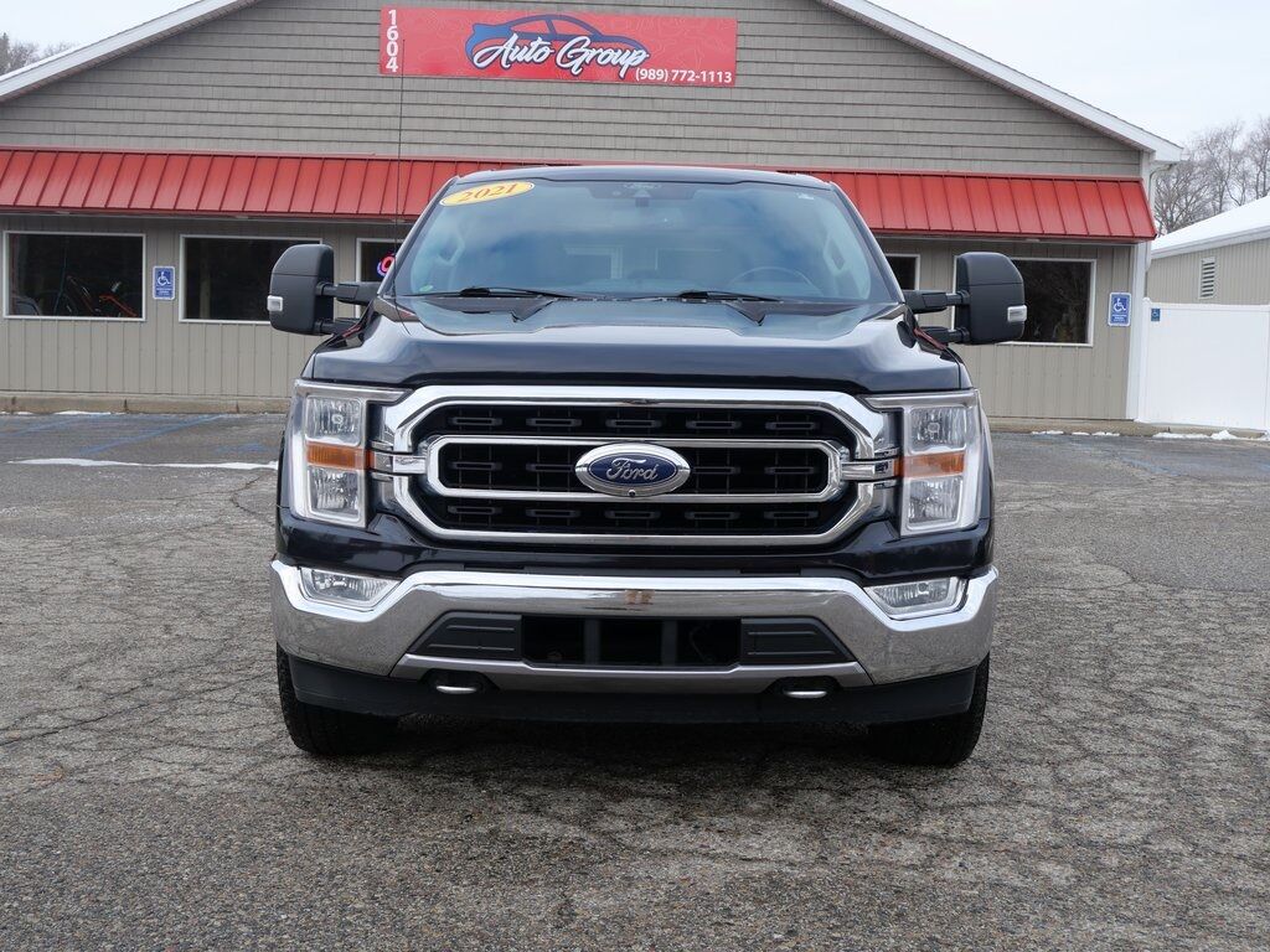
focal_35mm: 42
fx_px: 1541
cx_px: 635
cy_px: 476
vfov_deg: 34.3
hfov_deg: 44.8
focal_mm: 21
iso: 200
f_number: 6.3
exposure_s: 1/200
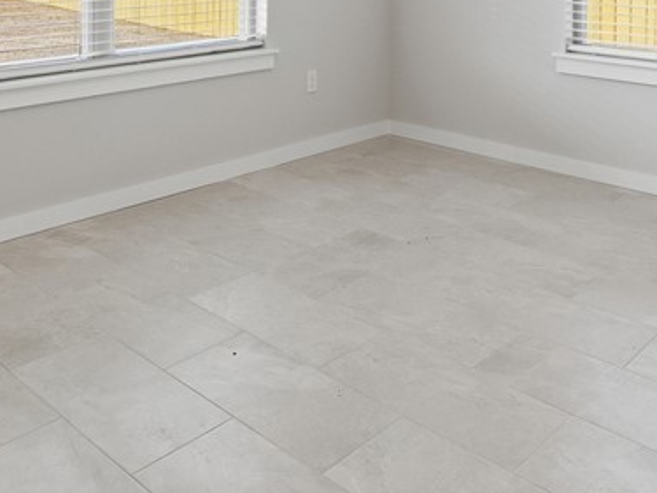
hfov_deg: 47.9
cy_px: -61
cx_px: 319
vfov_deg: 32.1
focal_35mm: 39
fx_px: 740
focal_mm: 14
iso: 400
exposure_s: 1/125
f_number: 10
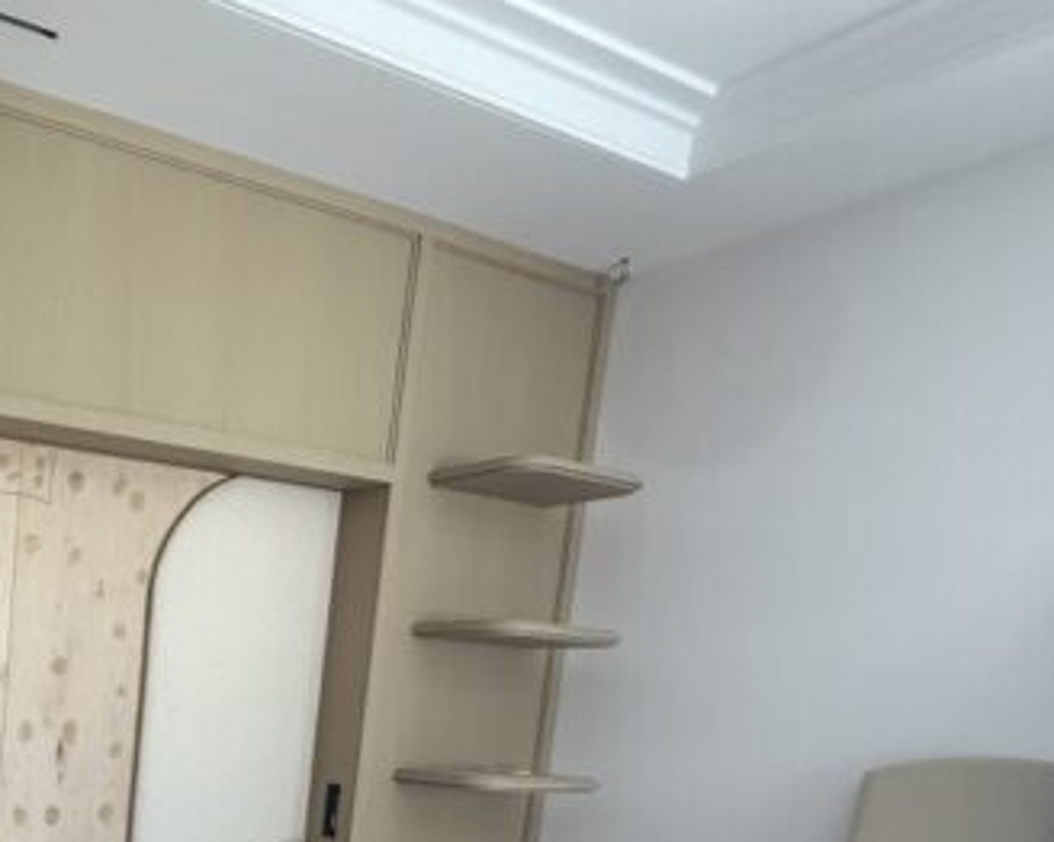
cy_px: 810
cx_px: -112
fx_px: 998
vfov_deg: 40.9
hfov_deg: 43.0
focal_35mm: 32
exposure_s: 1/120
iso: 100
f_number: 2.2
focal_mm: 2.22
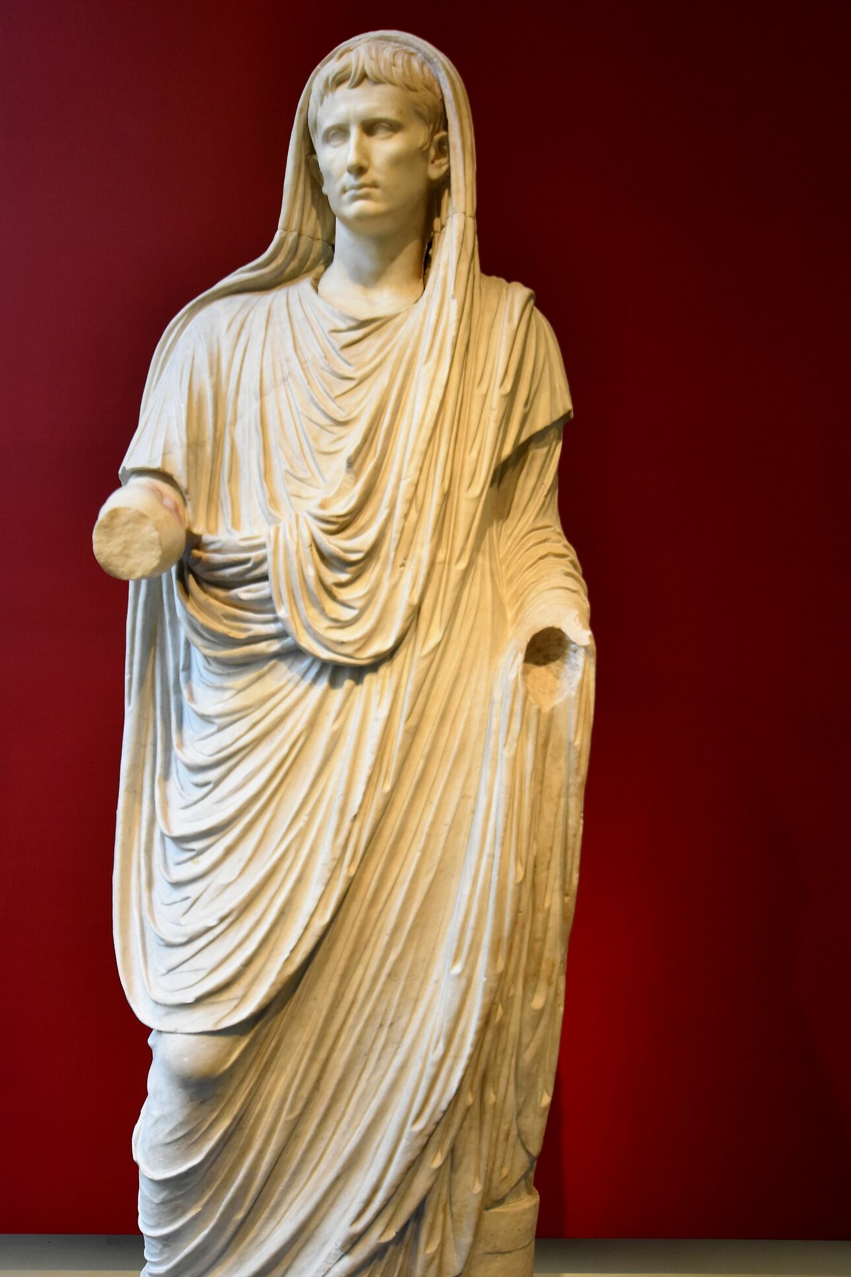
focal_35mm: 37
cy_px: 775
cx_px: 380
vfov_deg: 51.5
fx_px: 1312
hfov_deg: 35.9
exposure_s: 1/60
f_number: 4
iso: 800
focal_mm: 20
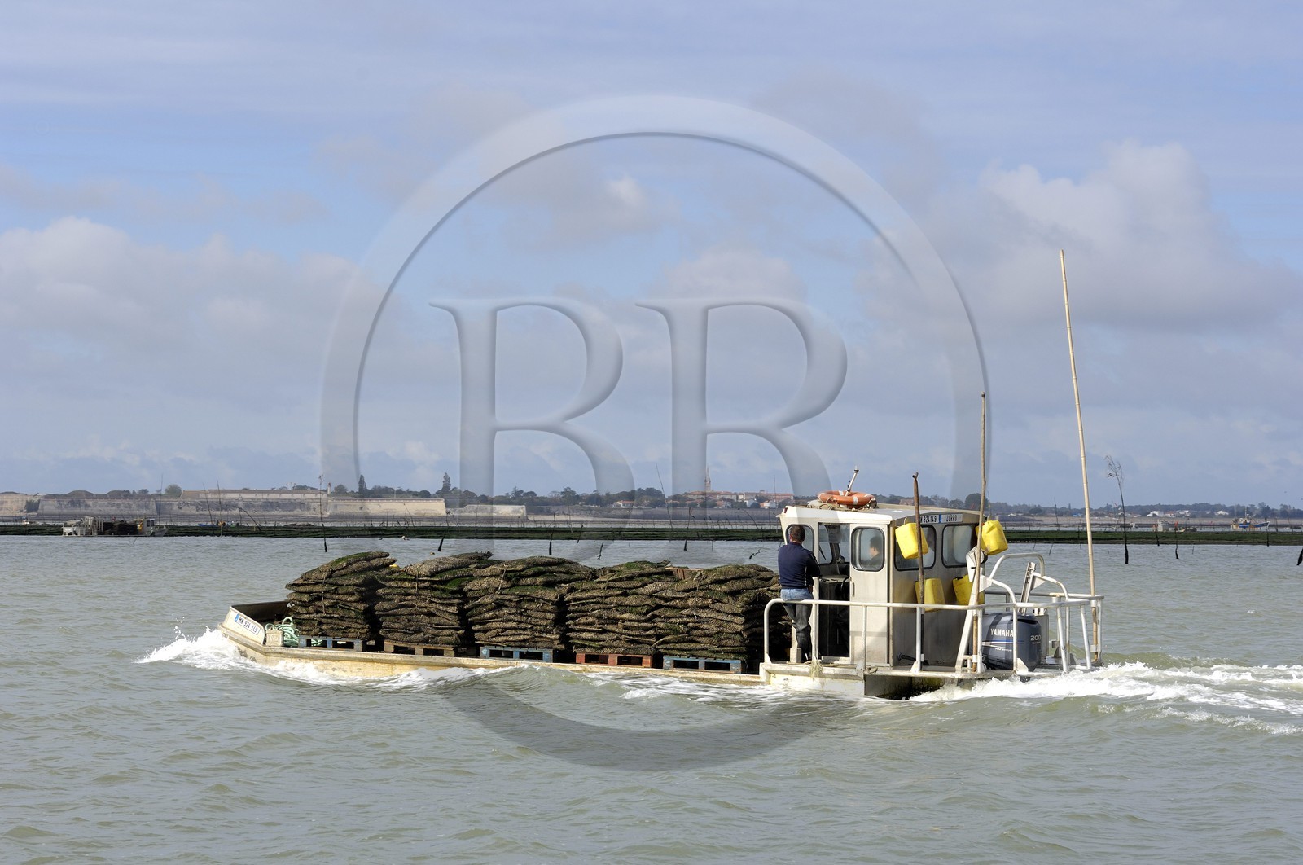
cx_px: 652
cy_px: 432
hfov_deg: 19.5
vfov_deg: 13.0
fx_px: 3795
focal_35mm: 105
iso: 100
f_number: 8.5
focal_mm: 70
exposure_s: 1/200
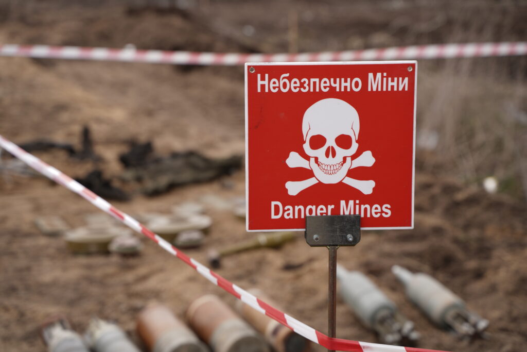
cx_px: 264
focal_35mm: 75
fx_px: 1098
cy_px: 176
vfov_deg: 18.2
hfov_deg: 27.0
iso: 50
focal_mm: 75
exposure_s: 1/160
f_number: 4.5
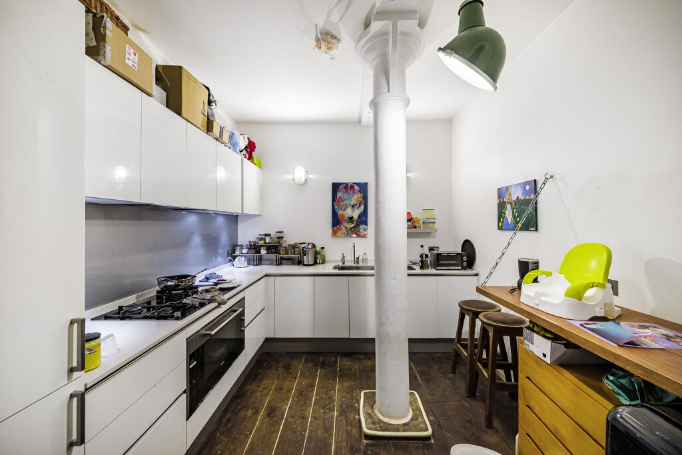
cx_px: 341
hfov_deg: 104.2
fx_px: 265
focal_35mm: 14
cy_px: 228
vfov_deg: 81.2
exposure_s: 1/13
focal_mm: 9.2
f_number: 5
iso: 640
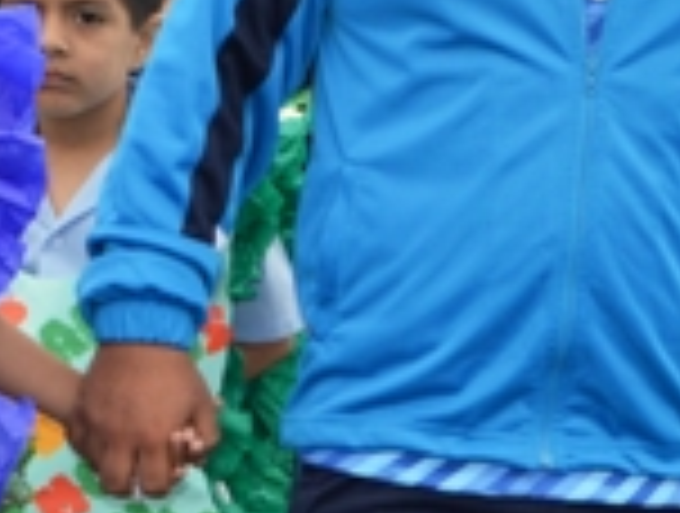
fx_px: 2639
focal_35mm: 134
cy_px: 76
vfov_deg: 11.1
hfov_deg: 14.6
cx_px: 585
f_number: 8
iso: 100
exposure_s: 1/200
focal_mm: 22
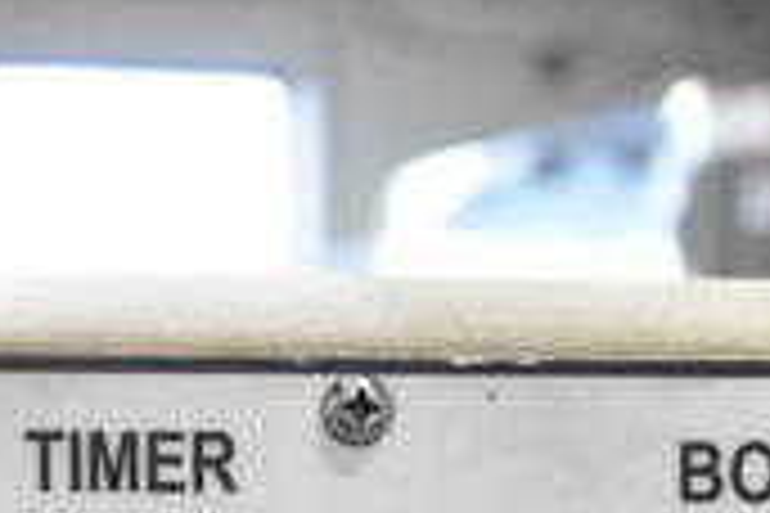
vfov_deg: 9.8
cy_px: 896
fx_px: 2861
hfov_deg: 15.0
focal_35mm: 134
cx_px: -18
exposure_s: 1/320
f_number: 7.1
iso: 6400
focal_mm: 25
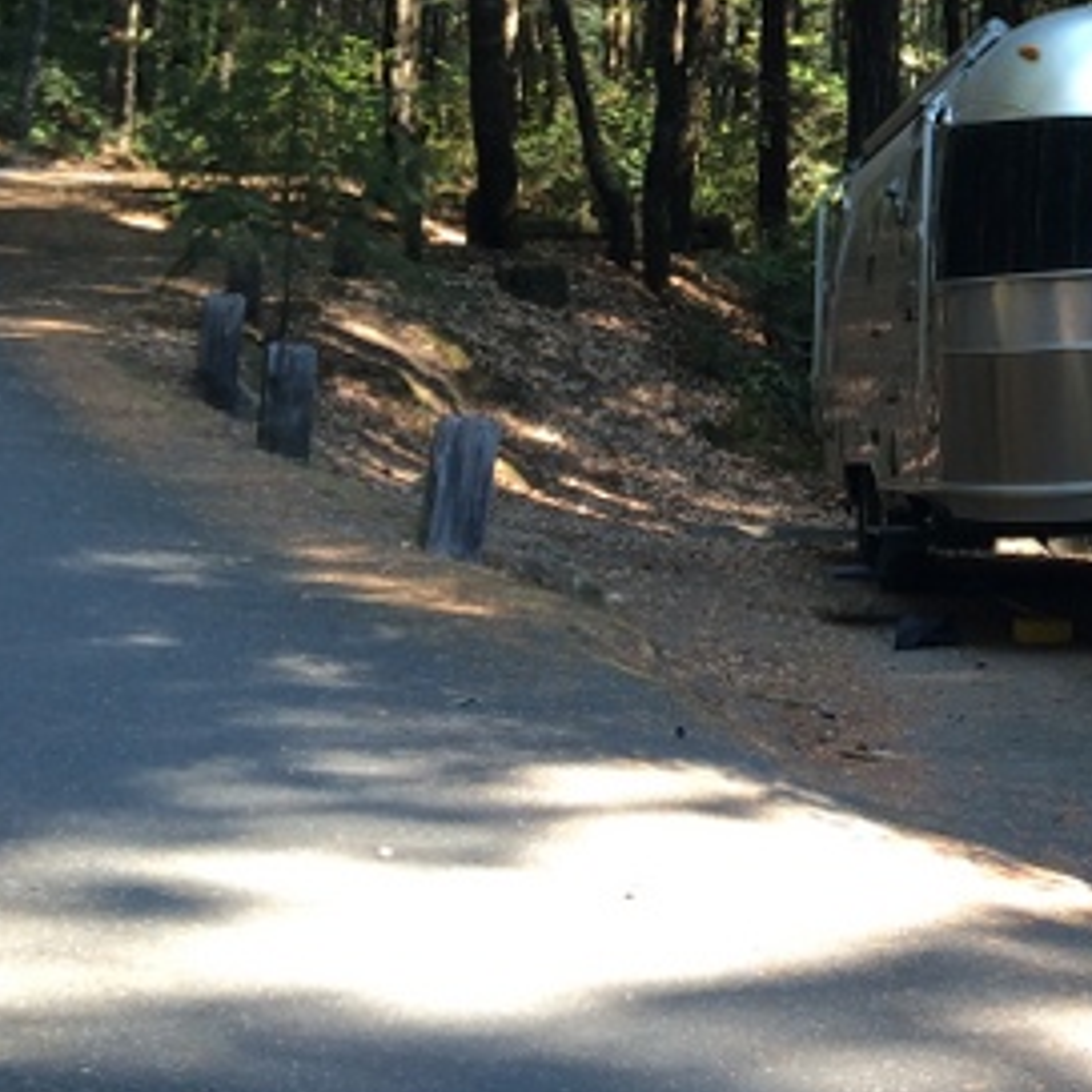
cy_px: 100
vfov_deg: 21.7
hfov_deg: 20.0
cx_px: 1497
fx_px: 2784
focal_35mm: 78
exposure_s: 1/60
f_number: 2.2
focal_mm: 4.12
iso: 40
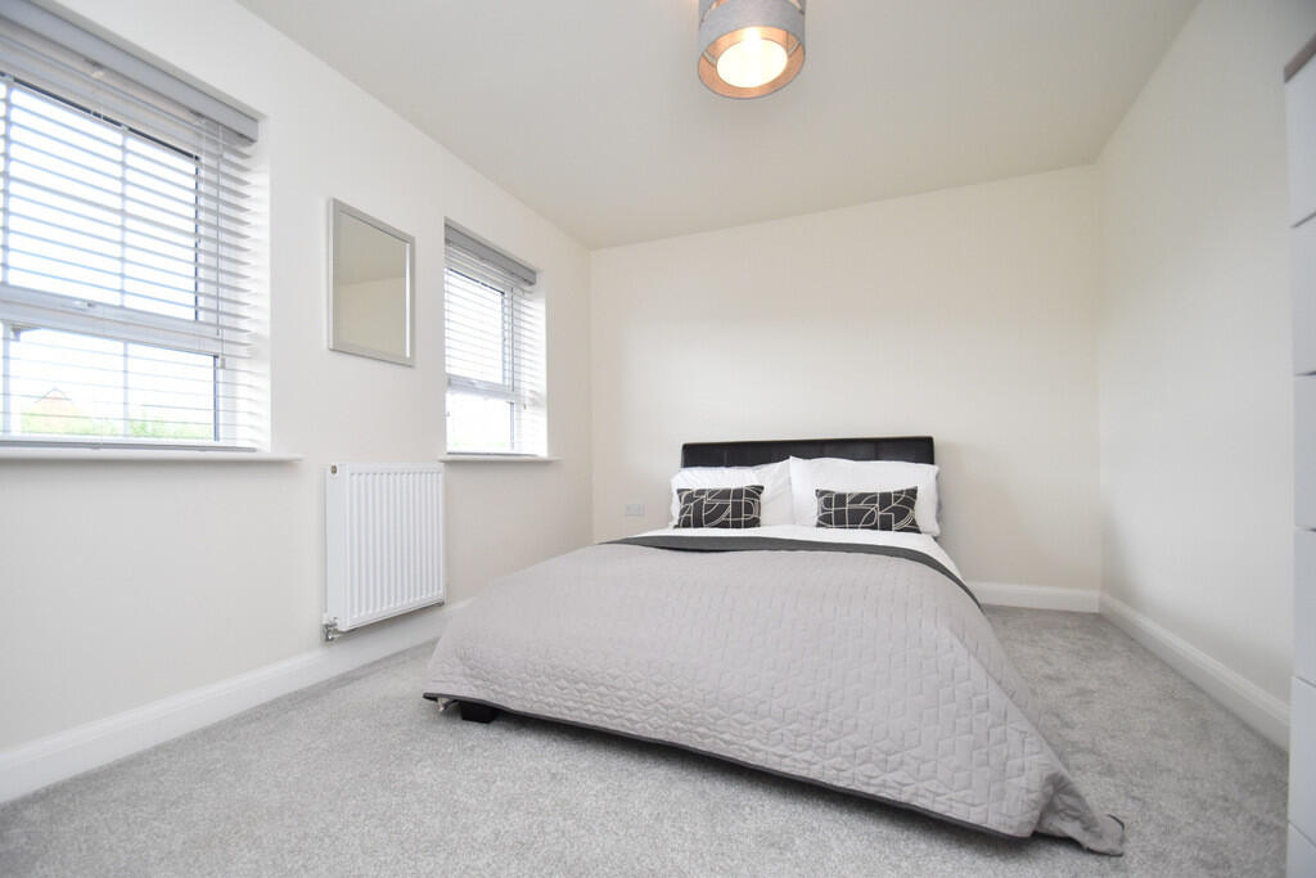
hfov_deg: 100.4
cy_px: 439
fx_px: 548
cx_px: 658
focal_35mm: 15
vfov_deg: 77.3
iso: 800
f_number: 3.5
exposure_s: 1/200
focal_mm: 10
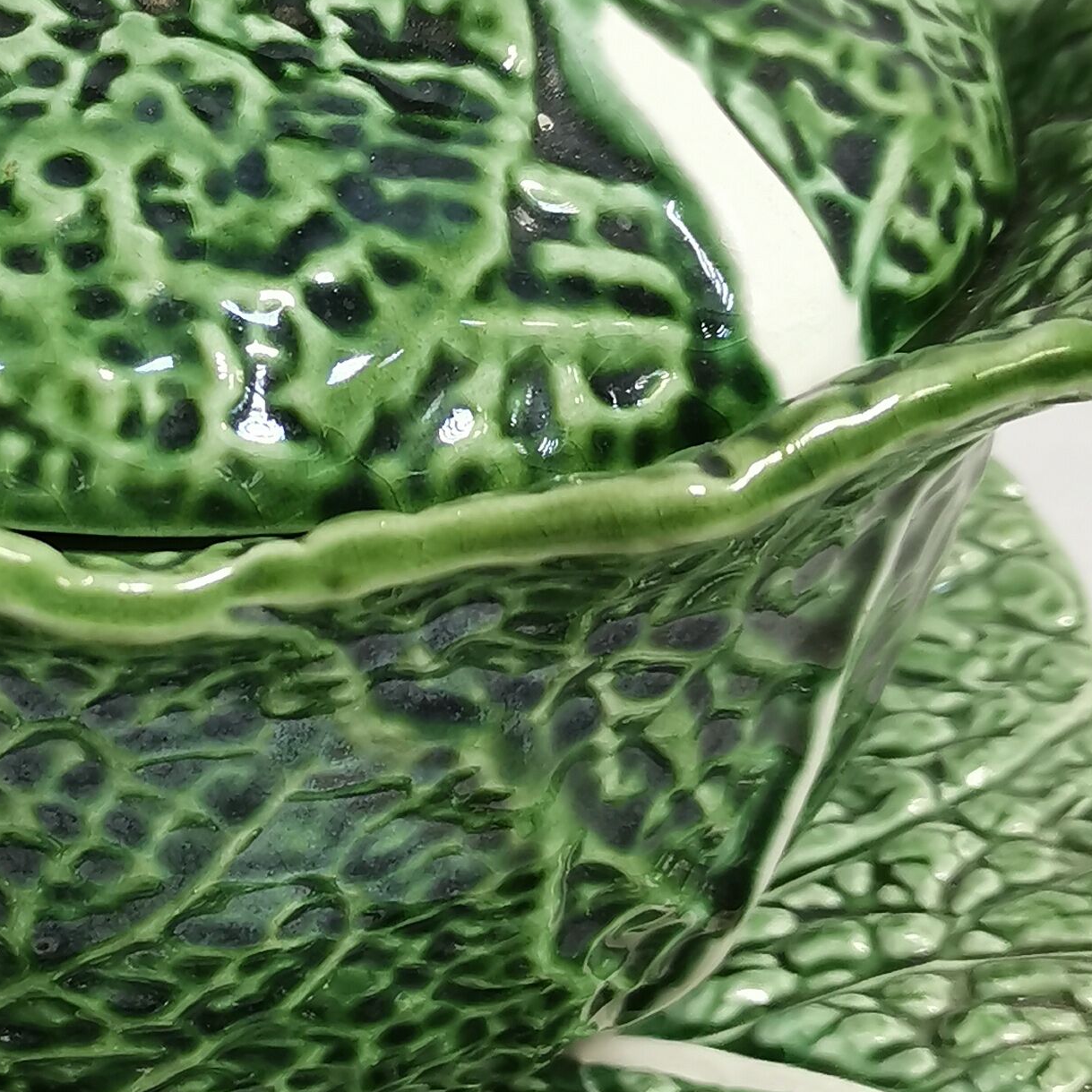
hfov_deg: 20.7
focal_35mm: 82
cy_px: 469
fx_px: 2927
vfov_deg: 21.1
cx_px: 132
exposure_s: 1/50
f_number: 1.8
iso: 200
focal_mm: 5.58
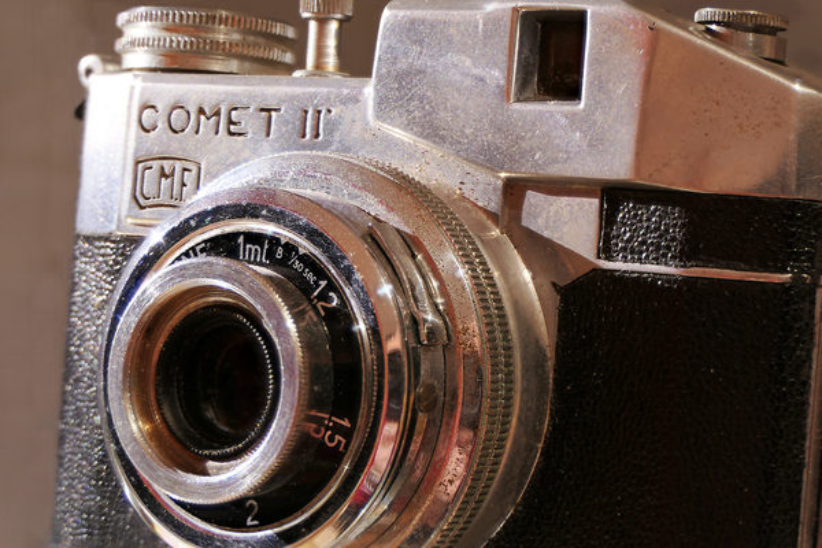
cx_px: 411
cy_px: 274
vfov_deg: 11.6
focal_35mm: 118
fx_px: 2694
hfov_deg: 17.3
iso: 200
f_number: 4.5
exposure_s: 1/1.25
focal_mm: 43
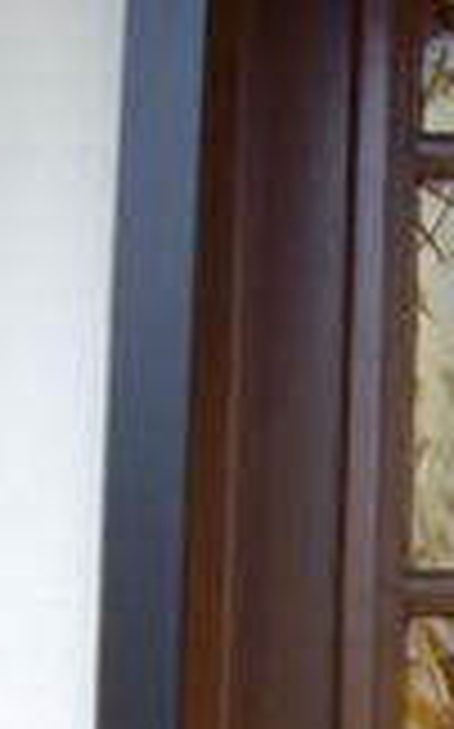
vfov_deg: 13.0
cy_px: 972
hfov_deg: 8.0
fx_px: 3074
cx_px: 935
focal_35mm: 155
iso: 80
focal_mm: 6.2
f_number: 2.8
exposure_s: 1/320
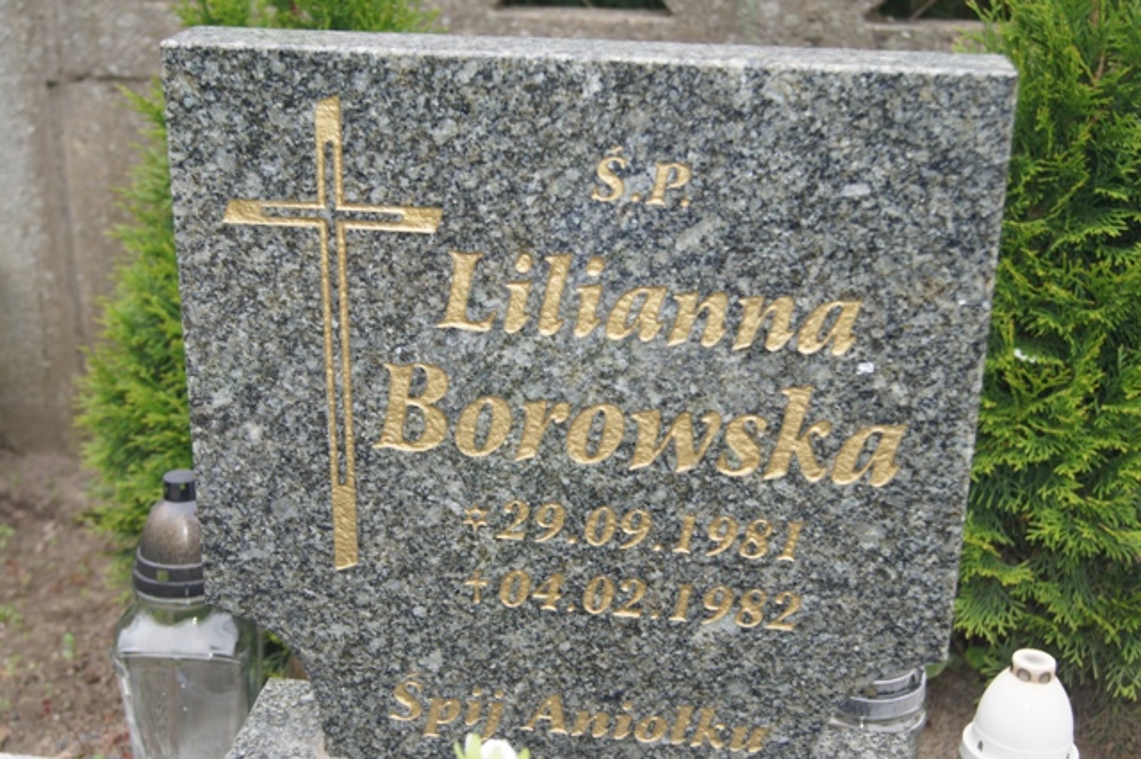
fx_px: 1425
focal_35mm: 45
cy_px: 380
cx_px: 570
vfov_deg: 29.8
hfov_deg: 43.6
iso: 200
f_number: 5.6
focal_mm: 30
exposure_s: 1/160
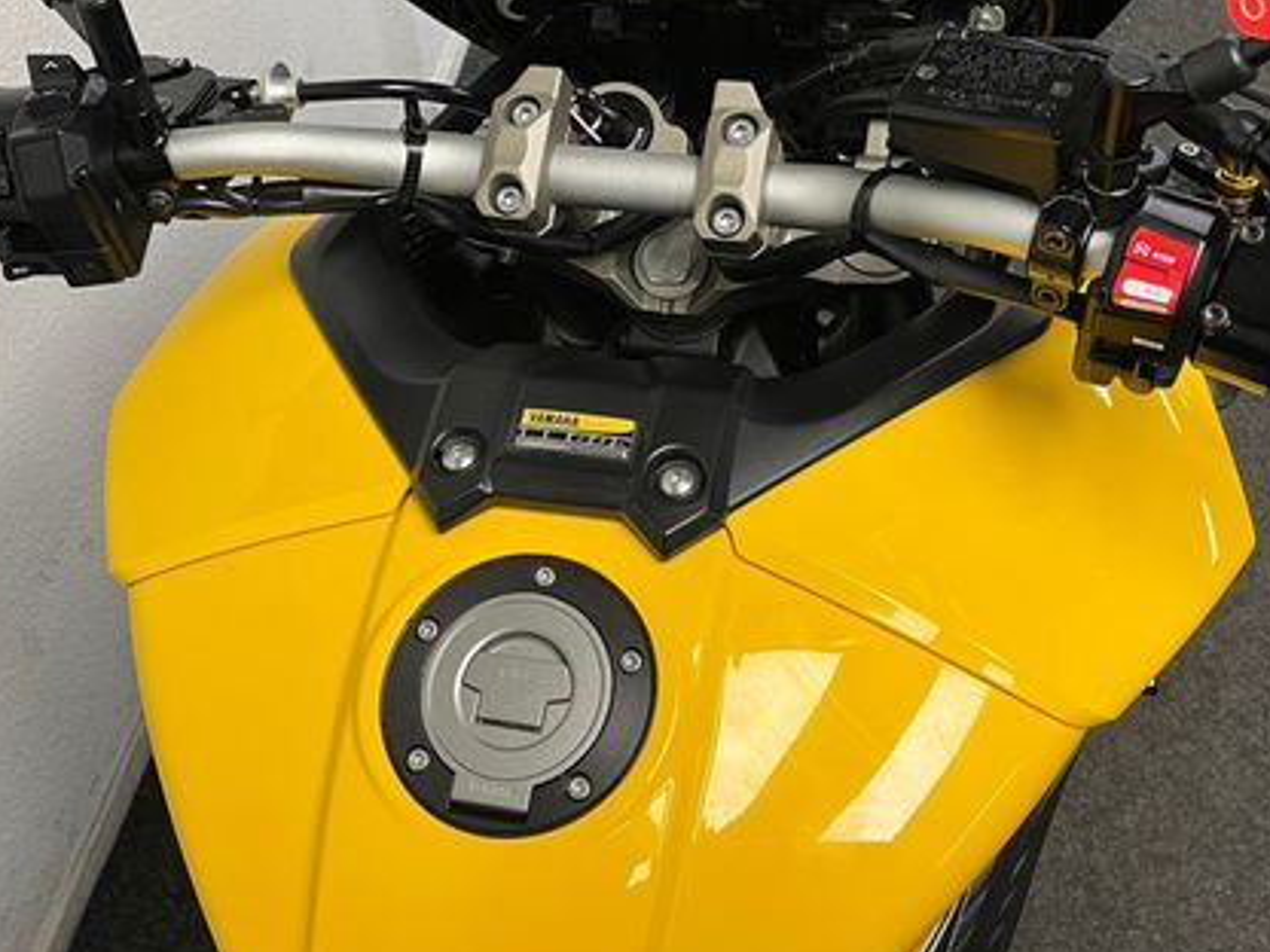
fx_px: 1468
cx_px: 650
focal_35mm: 40
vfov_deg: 35.6
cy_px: 311
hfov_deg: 46.8
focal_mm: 5.1
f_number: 1.6
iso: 64
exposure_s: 1/50
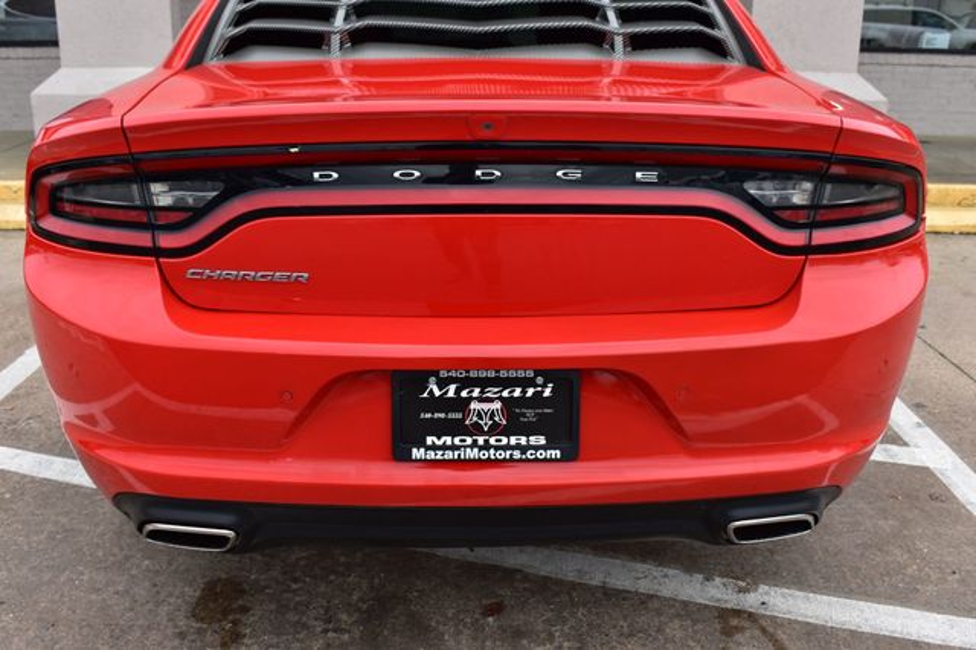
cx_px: 488
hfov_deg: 53.2
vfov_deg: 36.8
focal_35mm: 36
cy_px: 325
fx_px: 975
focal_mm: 24
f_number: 9
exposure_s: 1/125
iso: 400
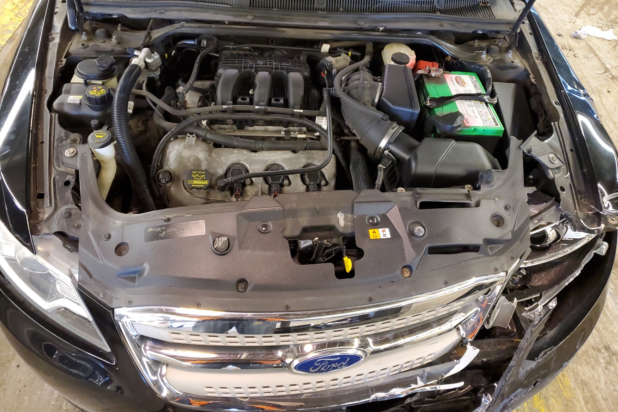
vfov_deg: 46.3
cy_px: 176
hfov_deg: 65.5
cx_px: 305
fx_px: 481
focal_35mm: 28
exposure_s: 1/40
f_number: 1.5
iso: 326
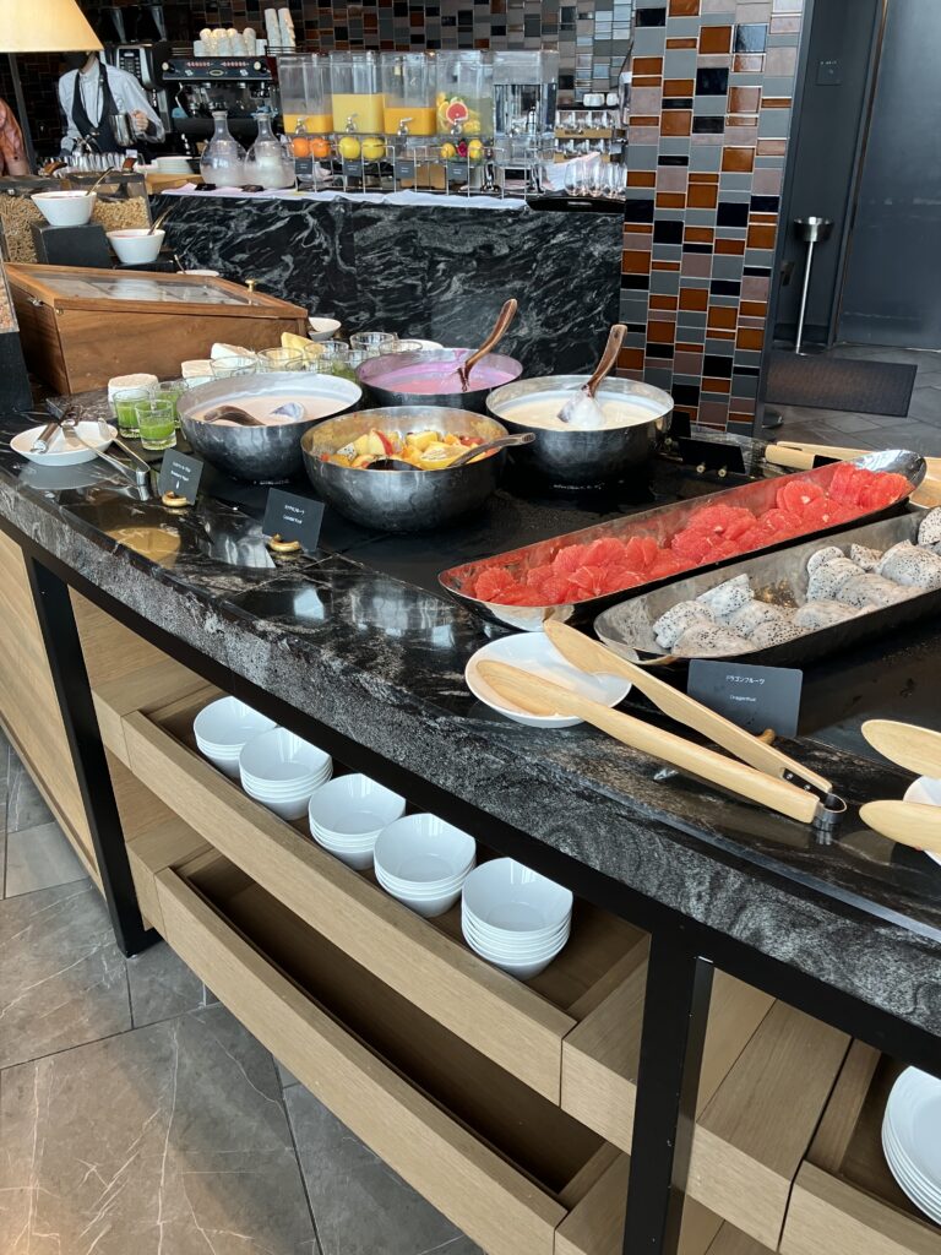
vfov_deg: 63.4
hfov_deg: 49.7
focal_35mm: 28
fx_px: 1015
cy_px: 628
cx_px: 470
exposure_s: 1/60
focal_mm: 3.99
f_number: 1.8
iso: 50
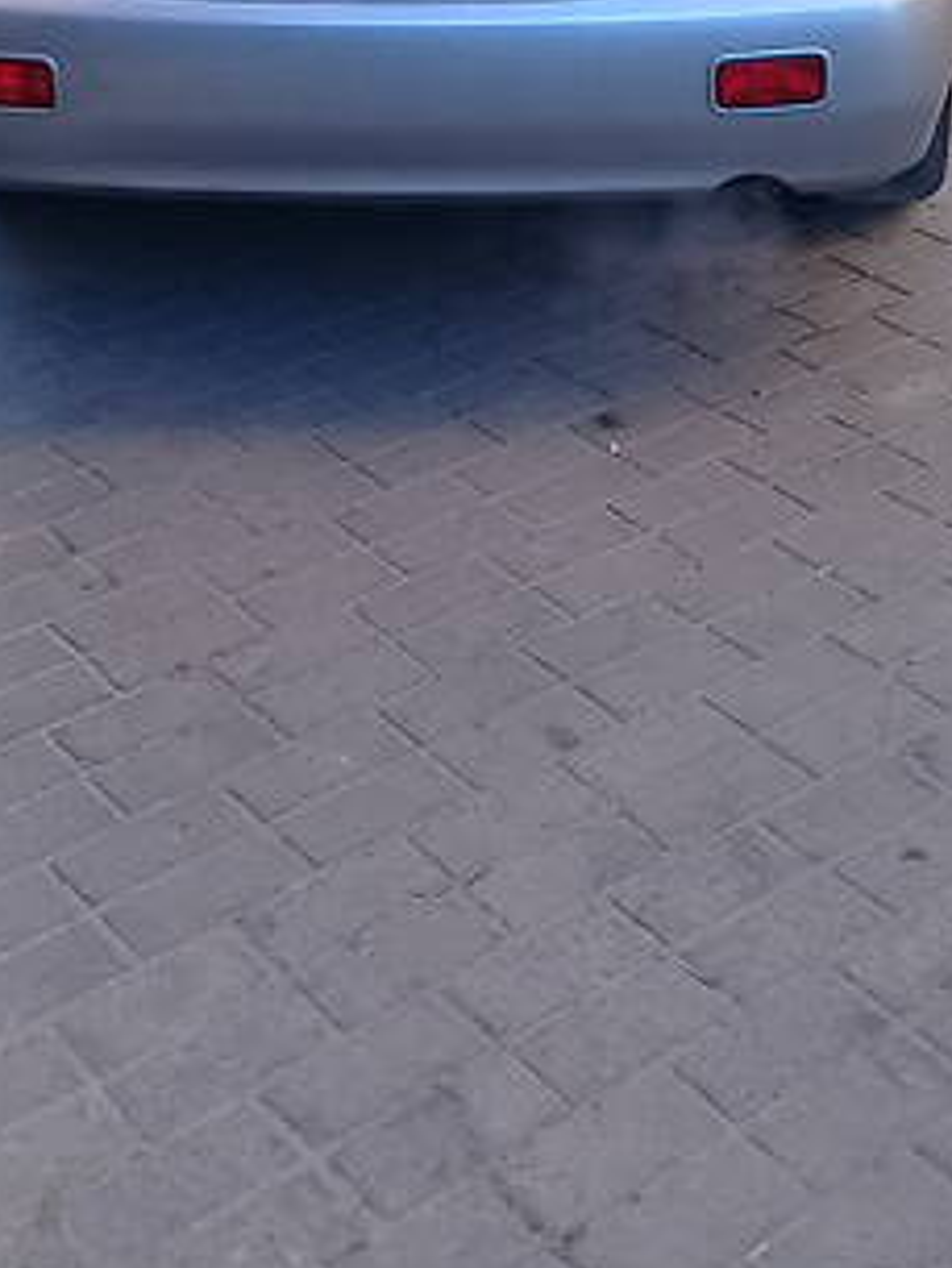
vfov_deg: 30.2
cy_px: 108
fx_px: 2235
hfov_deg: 24.0
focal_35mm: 61
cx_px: 445
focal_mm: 3.3
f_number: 2.2
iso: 50
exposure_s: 1/143
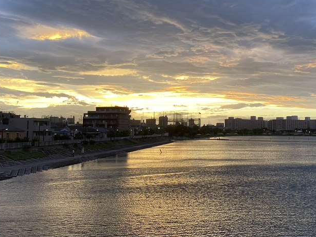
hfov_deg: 43.4
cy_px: 102
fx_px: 392
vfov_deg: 33.5
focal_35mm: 43
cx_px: 205
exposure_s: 1/122
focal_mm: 4.25
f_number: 1.8
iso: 100
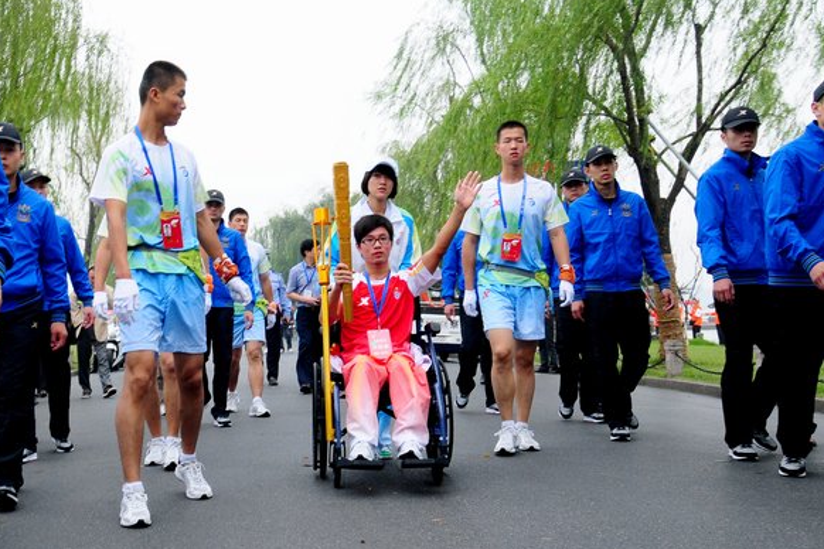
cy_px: 273
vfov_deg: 38.9
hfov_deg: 55.8
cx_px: 416
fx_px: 778
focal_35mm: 34
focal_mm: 22
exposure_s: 1/320
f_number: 9
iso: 500
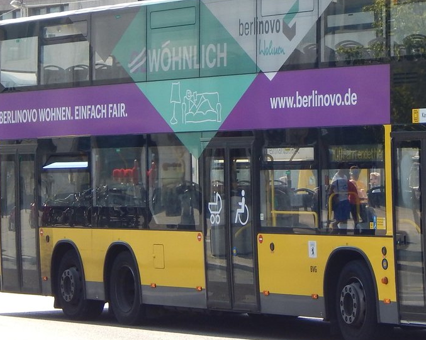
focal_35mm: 161
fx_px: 2029
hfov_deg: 12.0
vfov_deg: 9.6
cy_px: 127
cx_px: 325
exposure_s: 1/400
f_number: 4.4
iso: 125
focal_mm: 16.6
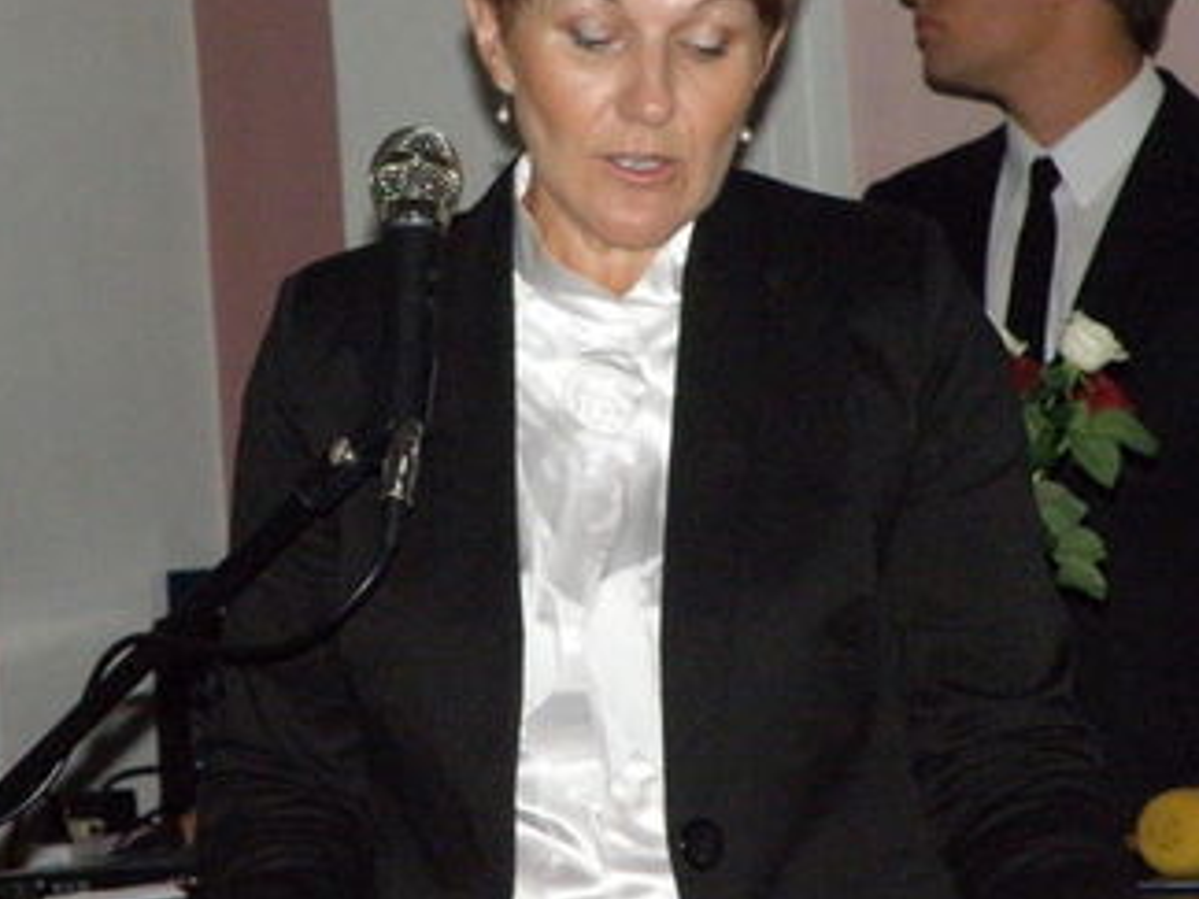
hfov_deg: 11.8
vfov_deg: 8.8
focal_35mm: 168
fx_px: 5819
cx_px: 588
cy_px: 294
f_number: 4.2
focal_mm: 19.38
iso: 800
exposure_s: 1/500
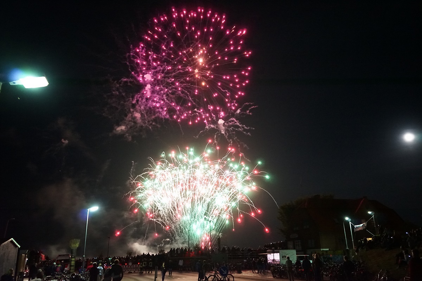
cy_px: 140
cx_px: 211
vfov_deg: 45.0
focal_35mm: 29
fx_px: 340
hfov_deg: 63.7
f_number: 3.5
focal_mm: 29
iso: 12800
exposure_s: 1/60
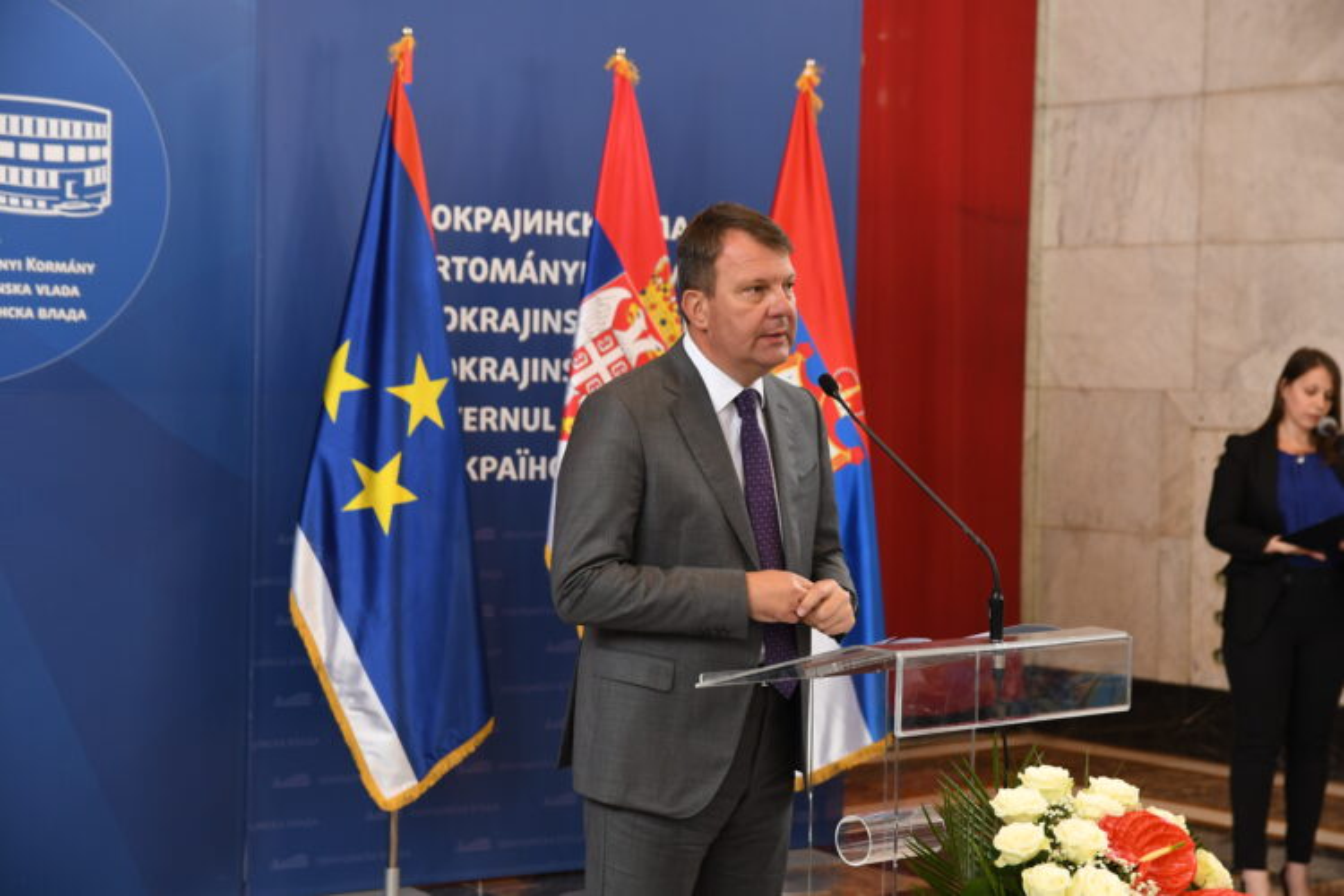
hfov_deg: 27.0
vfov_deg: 18.2
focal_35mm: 75
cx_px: 672
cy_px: 448
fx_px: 2800
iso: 1000
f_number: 3.5
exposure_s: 1/125
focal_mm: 50
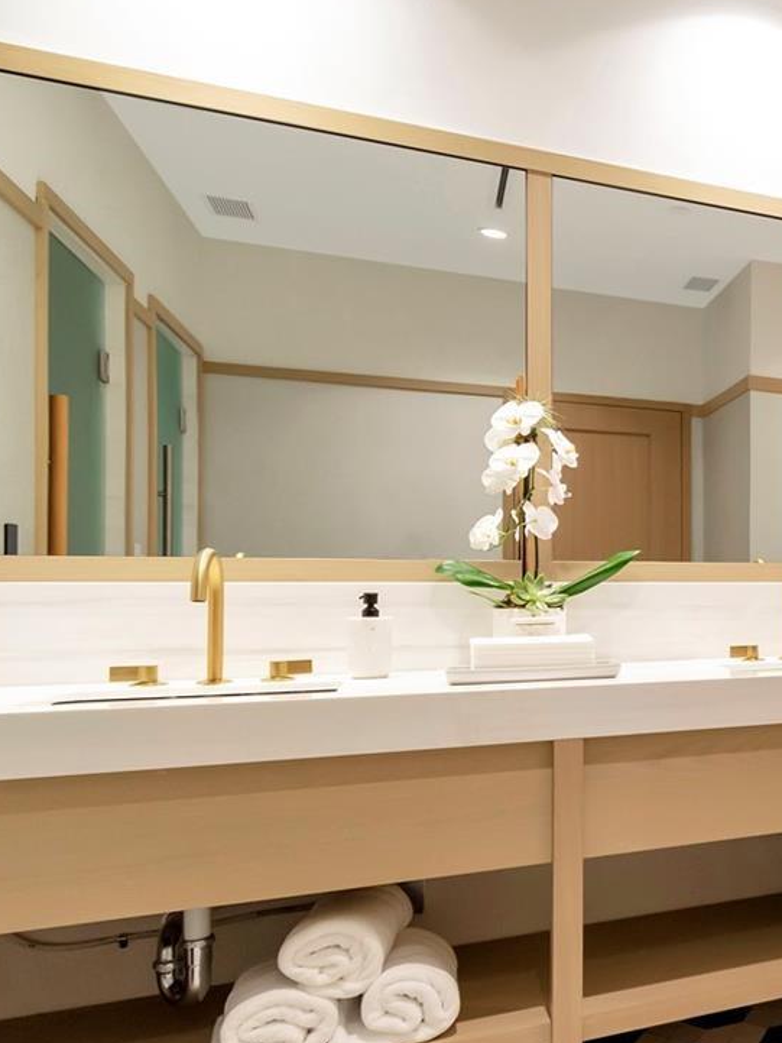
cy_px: 570
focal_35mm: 32
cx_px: 1094
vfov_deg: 56.7
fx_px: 964
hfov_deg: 30.7
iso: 400
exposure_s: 1/20
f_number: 4.5
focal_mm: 10
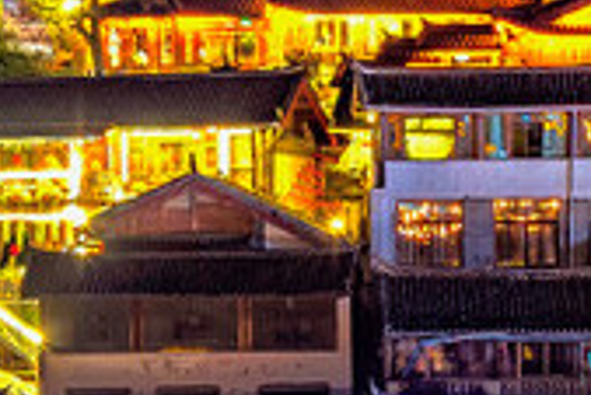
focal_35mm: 496
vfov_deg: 2.8
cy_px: -110
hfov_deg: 4.1
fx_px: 8149
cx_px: 829
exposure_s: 15
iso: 64
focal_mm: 70
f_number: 5.6
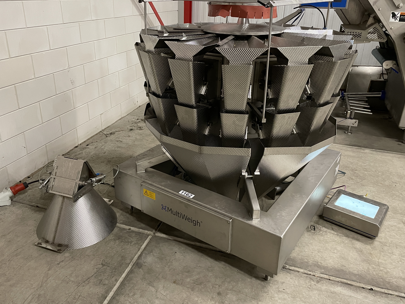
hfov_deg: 61.6
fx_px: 339
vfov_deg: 48.2
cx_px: 190
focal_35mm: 29
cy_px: 139
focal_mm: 4.2
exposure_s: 1/50
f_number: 1.6
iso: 500
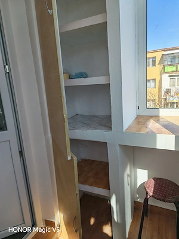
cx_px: 90
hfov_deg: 58.9
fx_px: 159
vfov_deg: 73.9
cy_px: 120
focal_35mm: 23
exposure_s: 1/1300
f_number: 1.6
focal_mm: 5.4
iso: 50
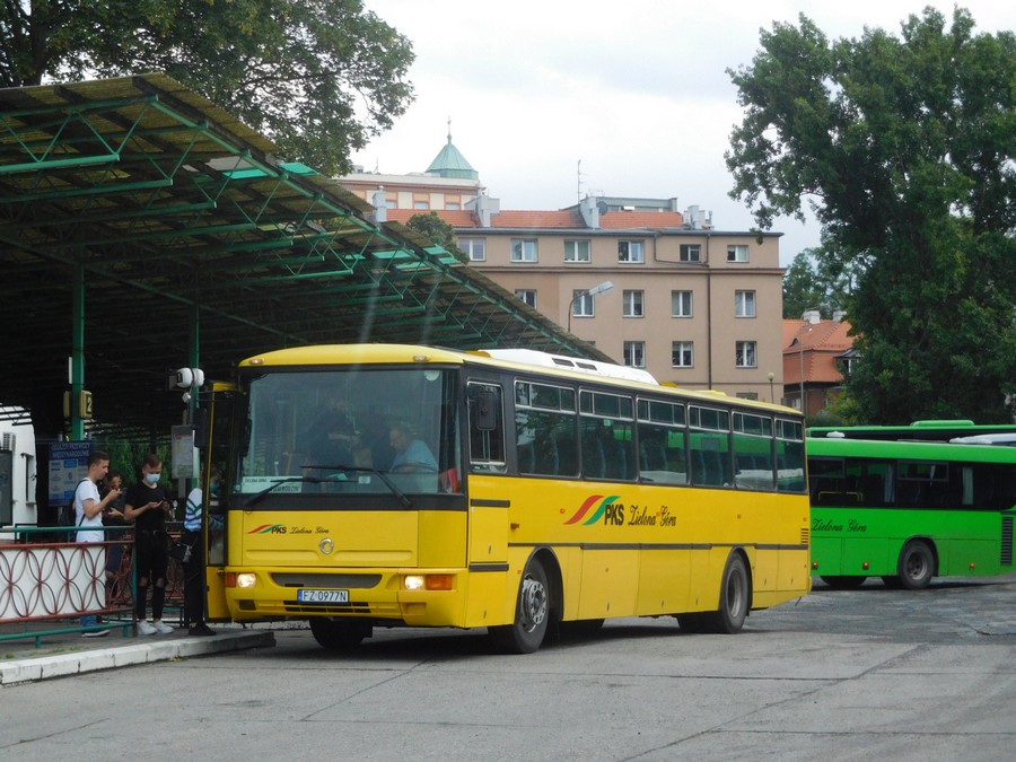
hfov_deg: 21.8
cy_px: 381
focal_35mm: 90
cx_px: 508
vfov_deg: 16.4
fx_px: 2642
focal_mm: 16.1
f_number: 4.7
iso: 220
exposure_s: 1/250
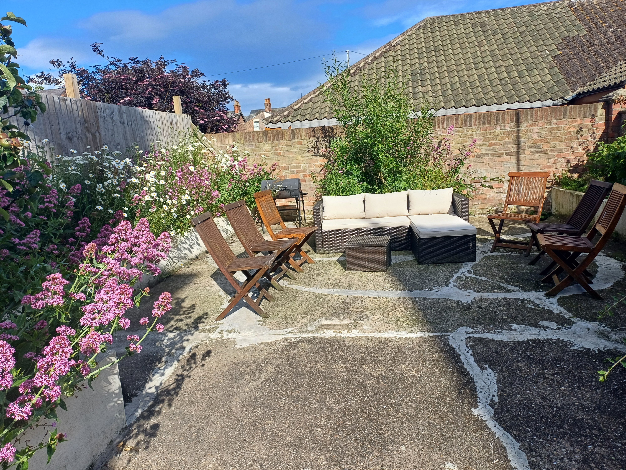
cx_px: 313
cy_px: 235
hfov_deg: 69.4
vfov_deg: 54.9
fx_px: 452
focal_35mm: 25
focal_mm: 4.65
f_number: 1.8
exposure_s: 1/1095
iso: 50
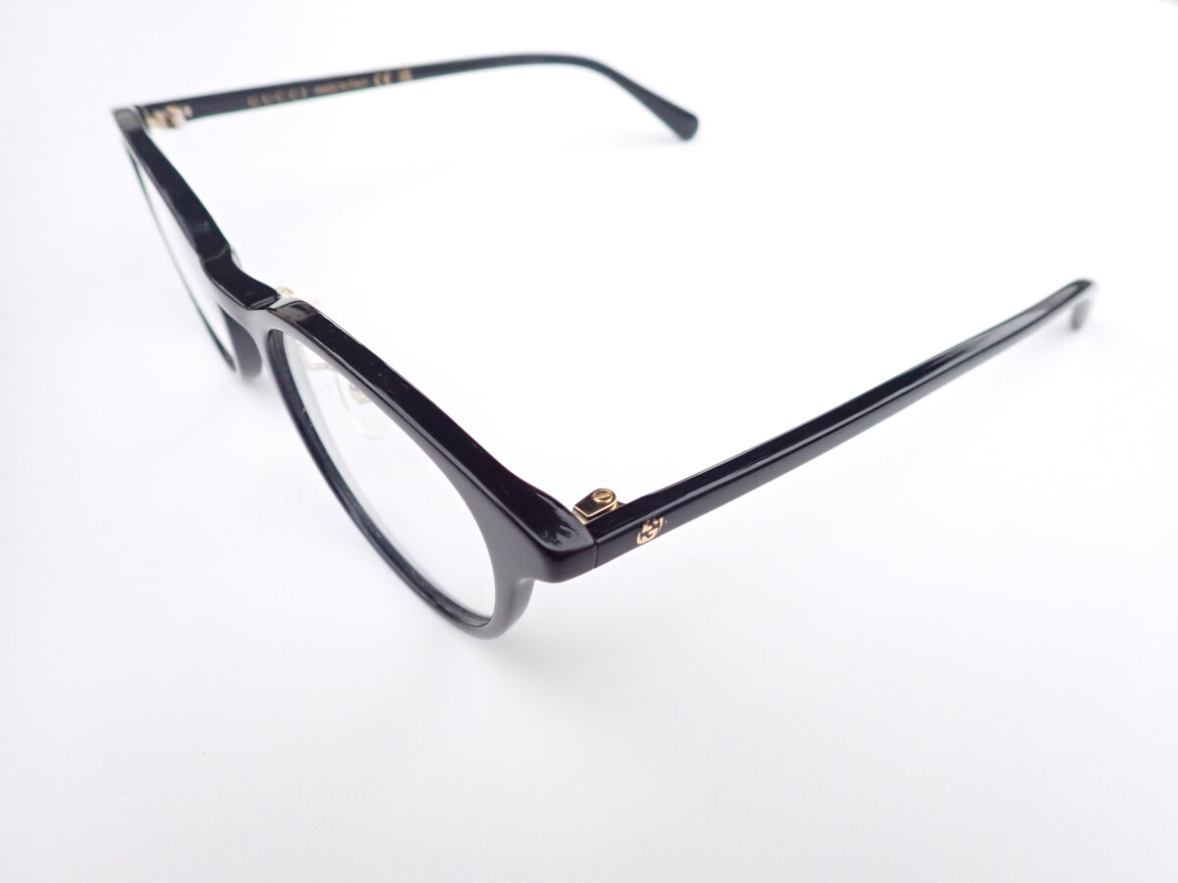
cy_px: 442
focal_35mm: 25
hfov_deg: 69.4
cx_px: 589
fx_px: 851
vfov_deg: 54.9
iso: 640
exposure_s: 1/800
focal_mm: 4.5
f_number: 2.8
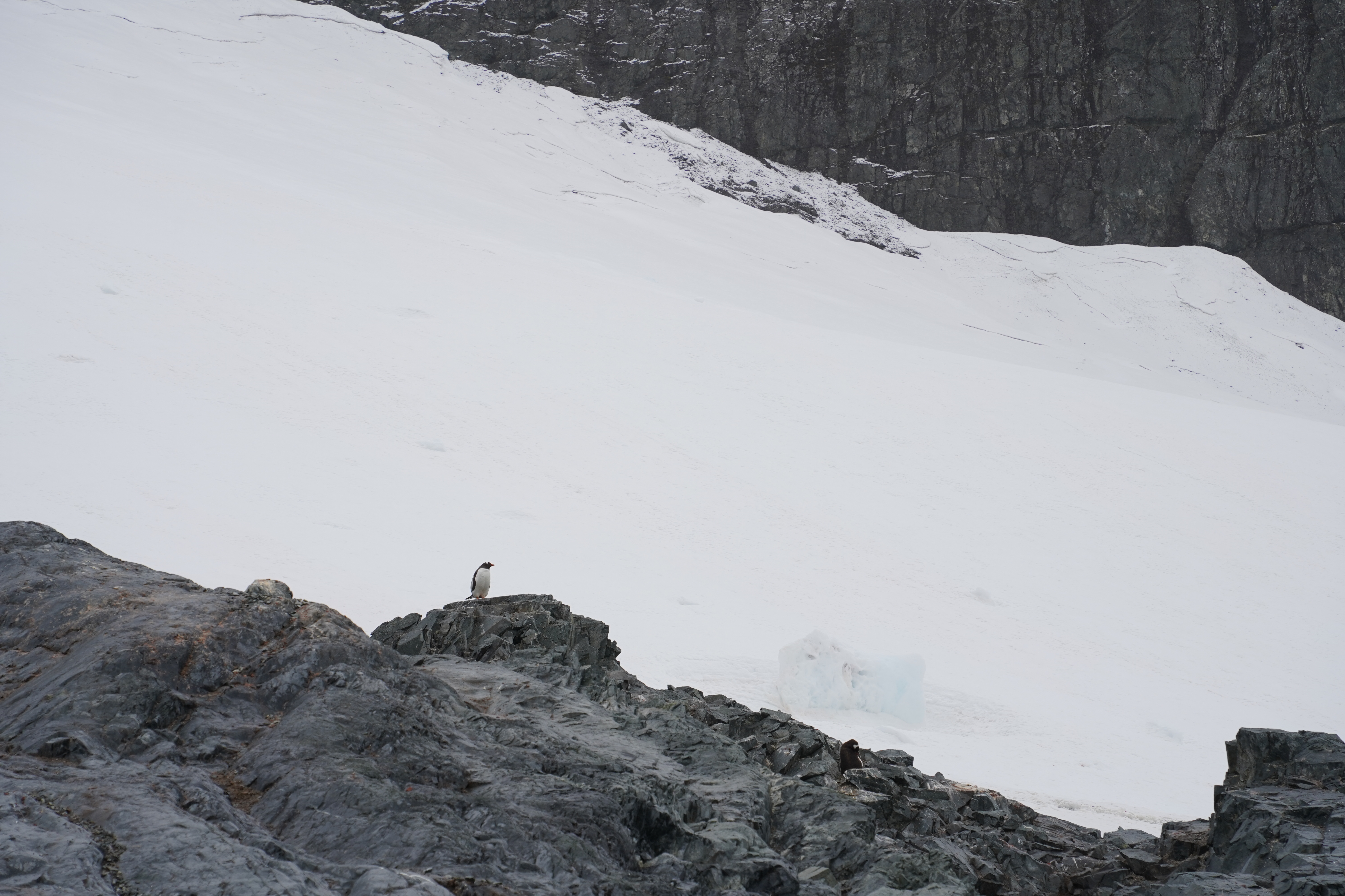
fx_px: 5828
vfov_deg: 8.8
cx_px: 672
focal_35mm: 156
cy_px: 448
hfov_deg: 13.2
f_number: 8
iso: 320
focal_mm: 156
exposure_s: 1/500
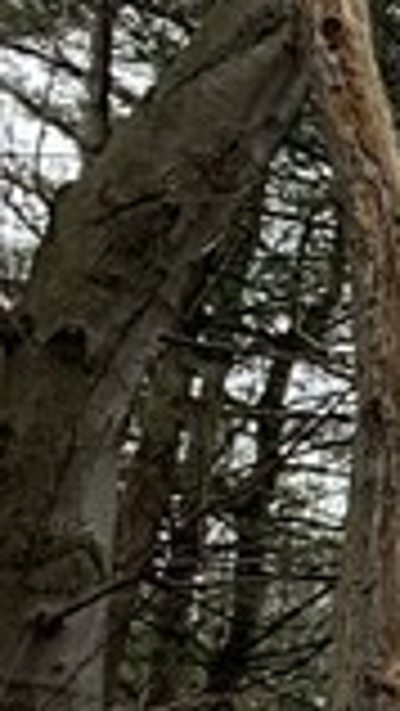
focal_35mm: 184
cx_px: 2072
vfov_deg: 11.2
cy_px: 1094
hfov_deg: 5.1
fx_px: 3466
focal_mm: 4.25
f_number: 1.8
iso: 25
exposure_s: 1/125
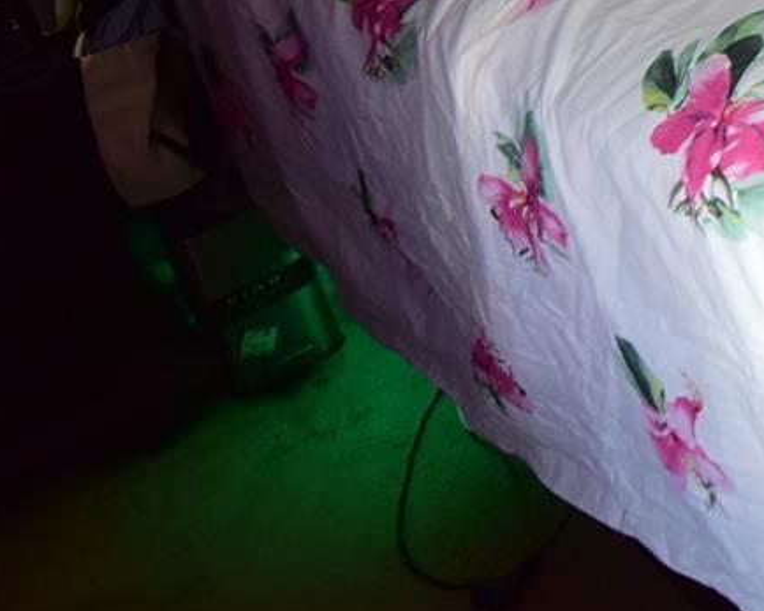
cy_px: -293
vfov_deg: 21.0
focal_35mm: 62
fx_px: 1402
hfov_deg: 21.7
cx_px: 1315
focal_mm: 14
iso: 800
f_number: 5
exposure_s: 1/100
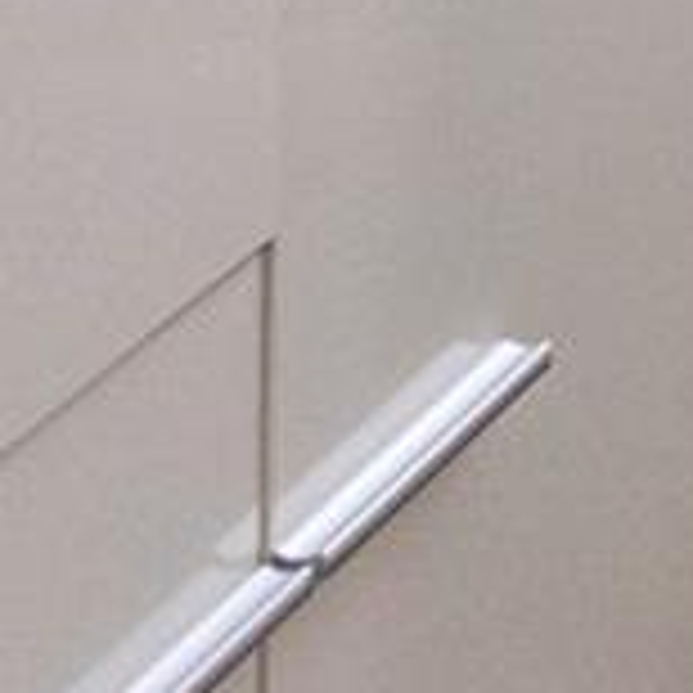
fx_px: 4802
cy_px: -1588
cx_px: 2340
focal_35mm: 212
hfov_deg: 7.0
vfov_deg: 7.1
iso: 250
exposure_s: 1/4000
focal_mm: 24
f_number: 8
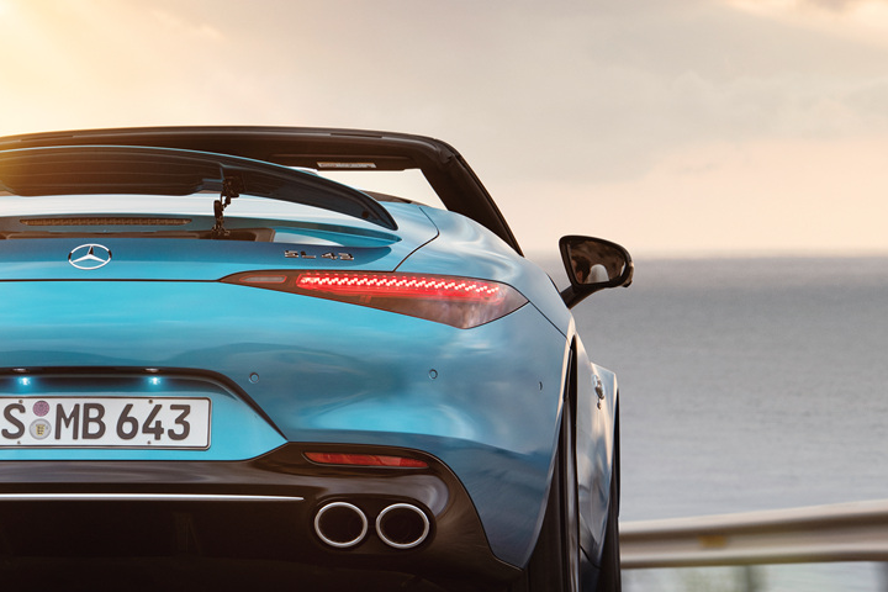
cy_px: 260
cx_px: 131
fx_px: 5698
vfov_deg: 5.9
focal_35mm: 231
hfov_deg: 8.9
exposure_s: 1/5
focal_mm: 130
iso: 100
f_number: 11
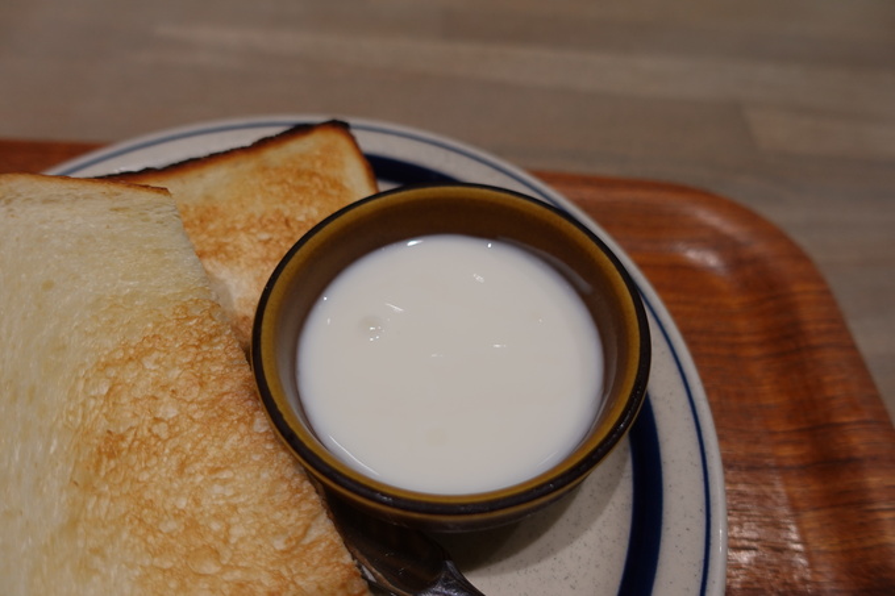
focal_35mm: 24
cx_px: 448
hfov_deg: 73.8
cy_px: 298
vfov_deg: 53.1
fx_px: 596
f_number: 2.2
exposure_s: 1/125
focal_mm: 9.4
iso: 125
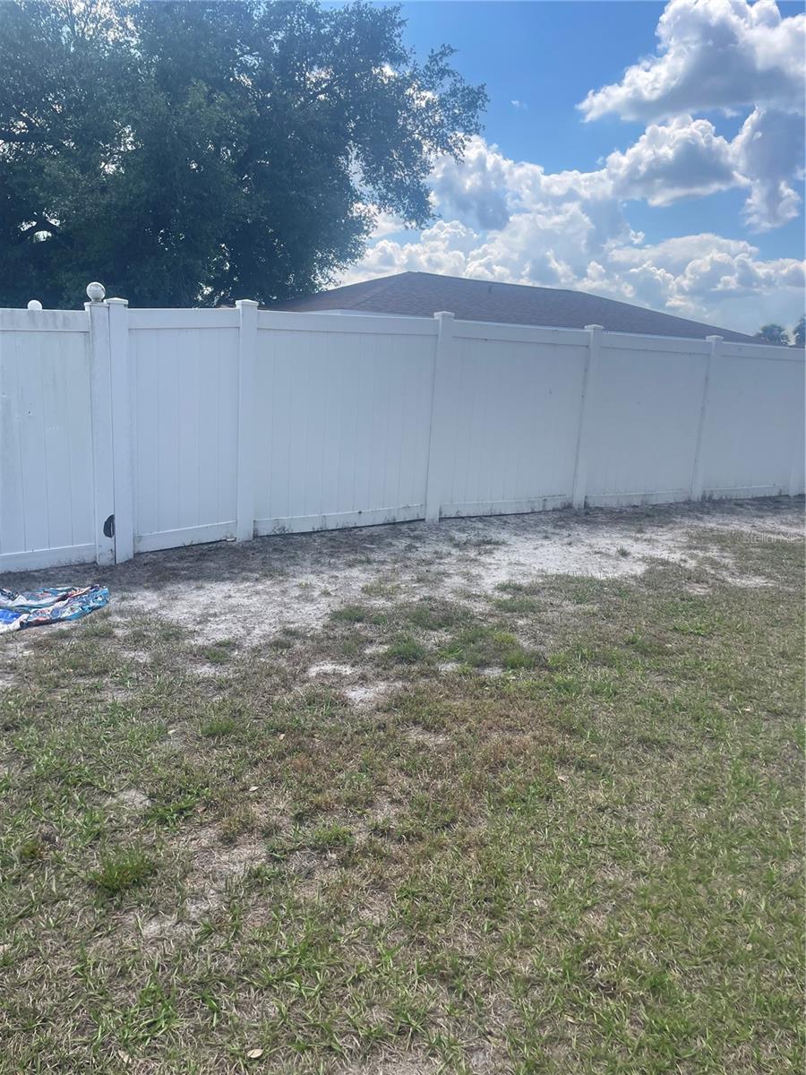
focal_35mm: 26
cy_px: 538
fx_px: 807
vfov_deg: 67.3
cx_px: 403
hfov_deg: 53.1
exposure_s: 1/2020
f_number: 1.6
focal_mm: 4.2
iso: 32
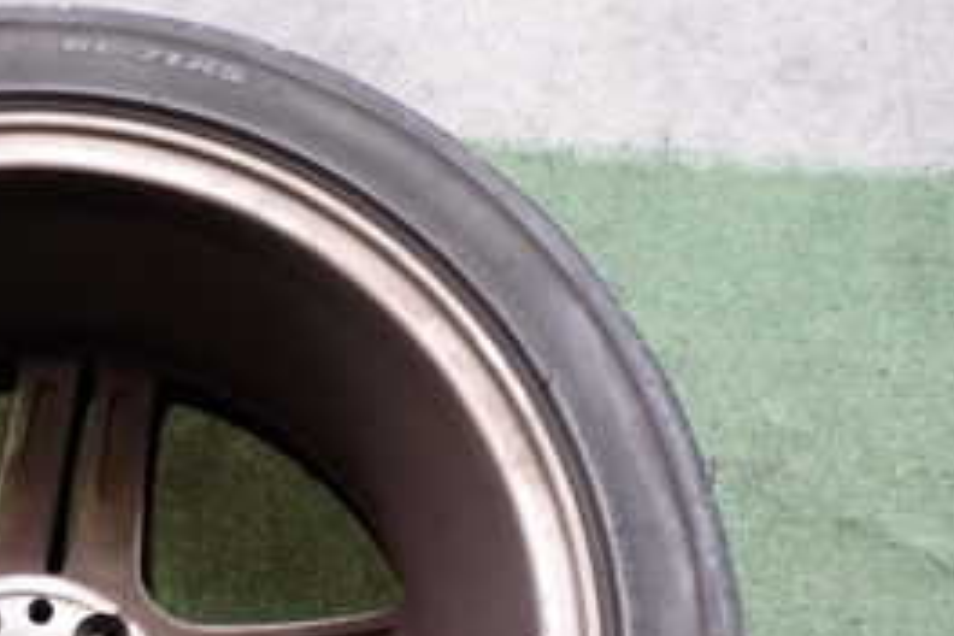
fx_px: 1881
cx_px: -14
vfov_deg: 18.4
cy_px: 719
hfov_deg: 26.8
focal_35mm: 71
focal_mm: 5.4
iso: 200
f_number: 2.3
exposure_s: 1/30
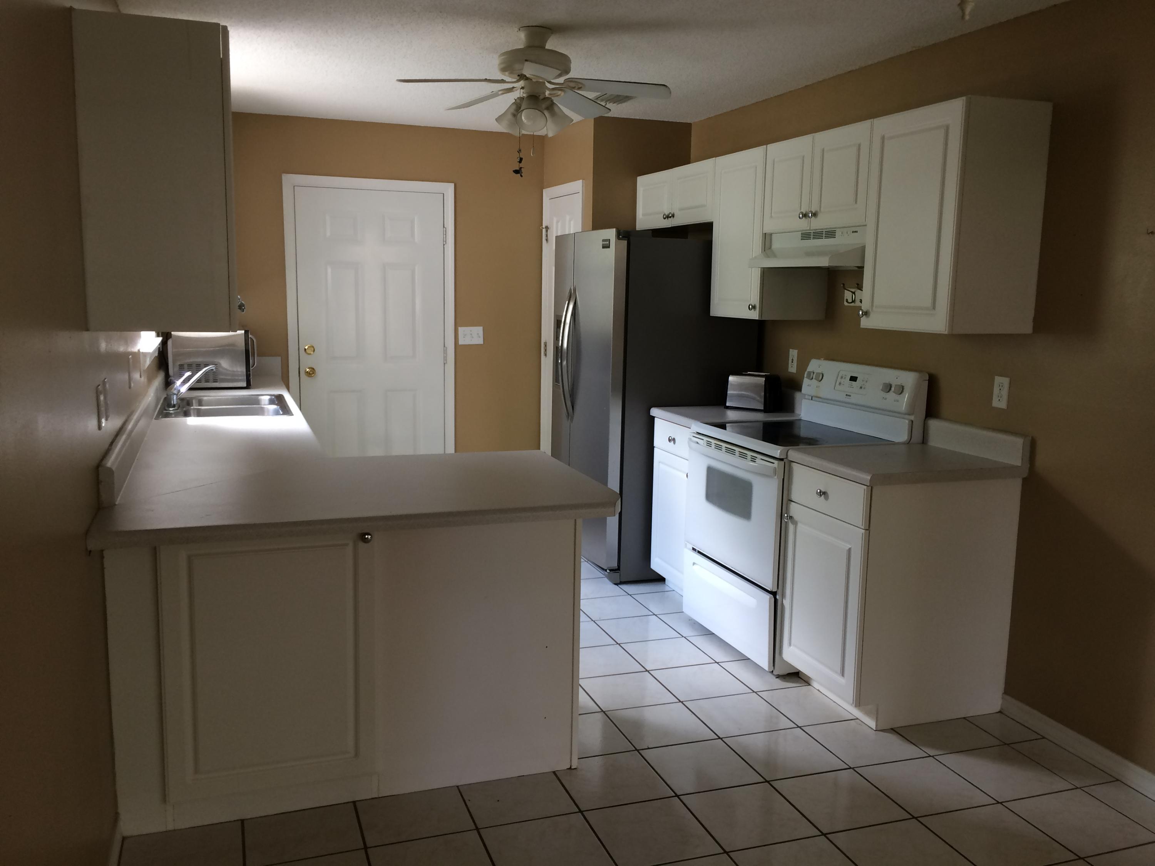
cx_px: 578
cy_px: 433
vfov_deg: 48.2
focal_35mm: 29
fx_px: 968
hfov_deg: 61.7
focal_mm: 4.15
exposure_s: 1/30
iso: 50
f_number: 2.2
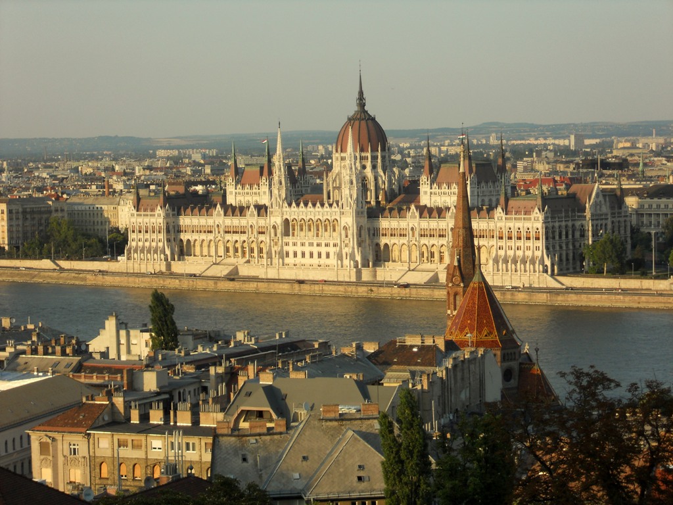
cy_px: 252
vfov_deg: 13.7
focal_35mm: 108
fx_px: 2100
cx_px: 336
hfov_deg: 18.2
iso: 80
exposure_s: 1/200
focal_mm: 19.6
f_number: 5.9
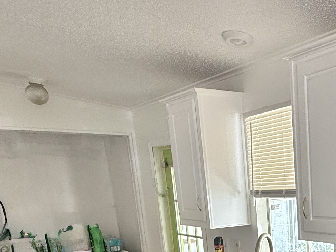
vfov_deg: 28.6
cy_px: 291
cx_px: 337
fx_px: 437
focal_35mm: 45
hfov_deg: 37.5
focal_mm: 2.22
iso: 160
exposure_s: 1/99
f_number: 2.2
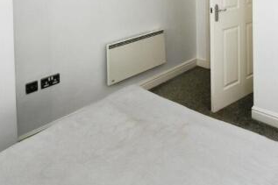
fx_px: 239
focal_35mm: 31
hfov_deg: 56.6
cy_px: 4
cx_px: 216
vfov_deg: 38.1
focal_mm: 10
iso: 800
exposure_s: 1/60
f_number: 7.1
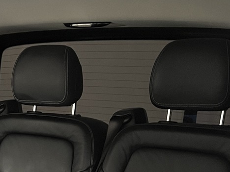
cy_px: 233
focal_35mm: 80
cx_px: -63
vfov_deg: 17.2
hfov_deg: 22.1
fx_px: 532
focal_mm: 5.7
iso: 500
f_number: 1.5
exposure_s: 1/25
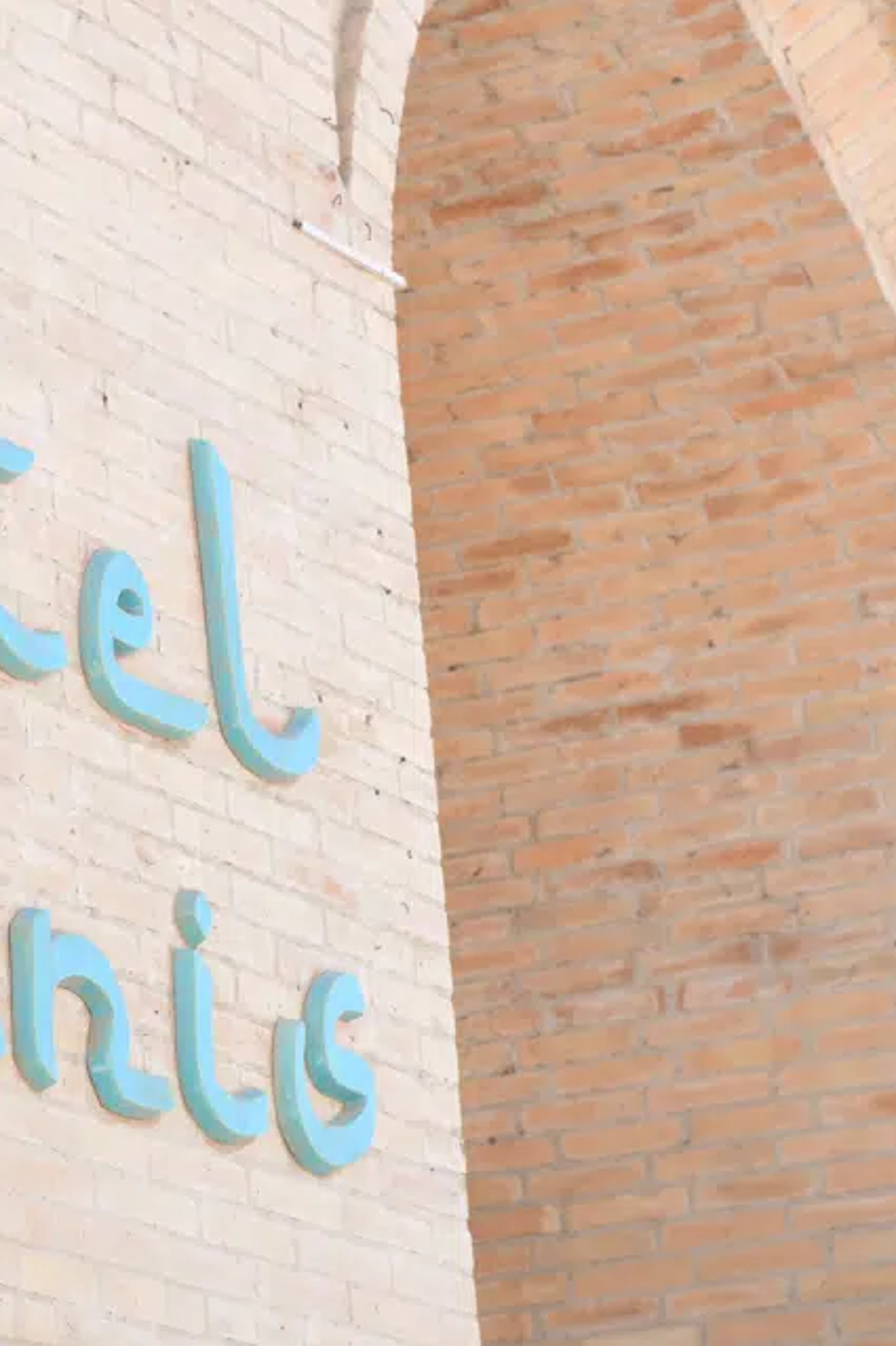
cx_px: -59
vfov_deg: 13.0
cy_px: 673
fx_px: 5901
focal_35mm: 158
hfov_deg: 8.6
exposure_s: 1/250
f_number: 4
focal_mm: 70
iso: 160
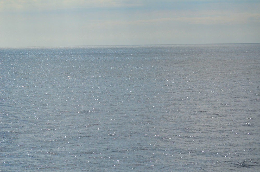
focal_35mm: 142
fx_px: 1027
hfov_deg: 14.4
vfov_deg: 9.6
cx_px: 130
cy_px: 86
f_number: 4.5
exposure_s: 1/8000
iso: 800
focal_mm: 95
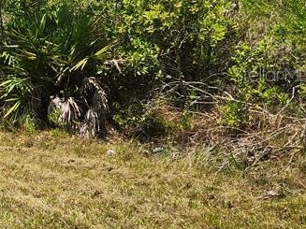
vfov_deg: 20.3
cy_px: 74
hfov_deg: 22.2
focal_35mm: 72
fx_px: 636
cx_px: -158
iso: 20
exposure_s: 1/1493
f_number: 1.8
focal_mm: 5.4
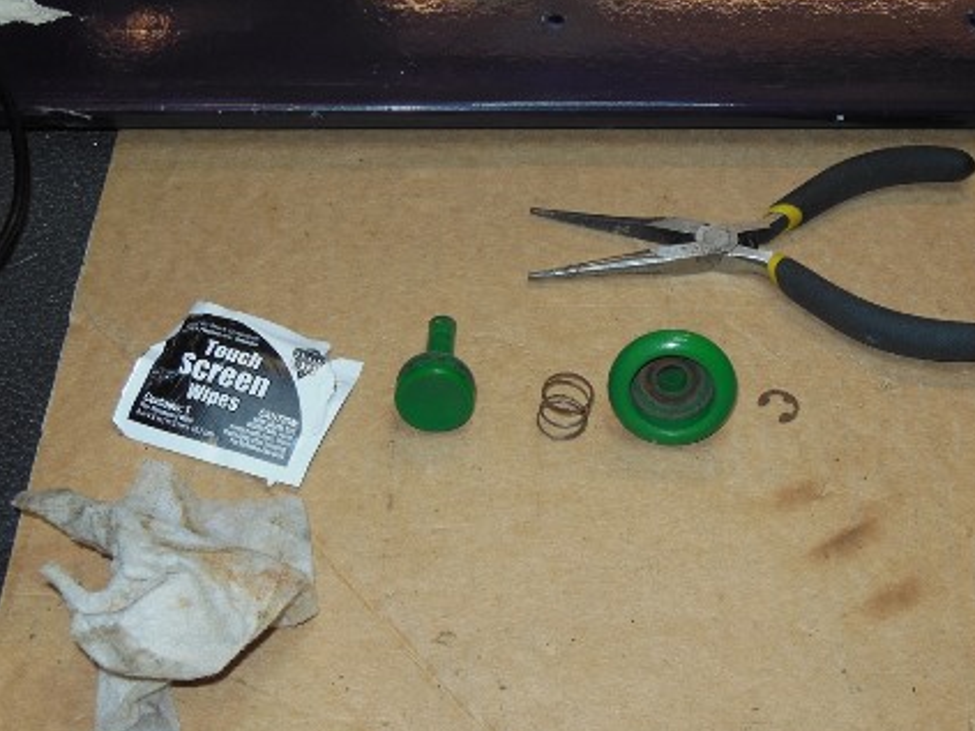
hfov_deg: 36.2
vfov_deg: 27.5
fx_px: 1492
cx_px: 512
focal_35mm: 53
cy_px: 369
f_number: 4
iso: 125
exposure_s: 1/60
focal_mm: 8.9
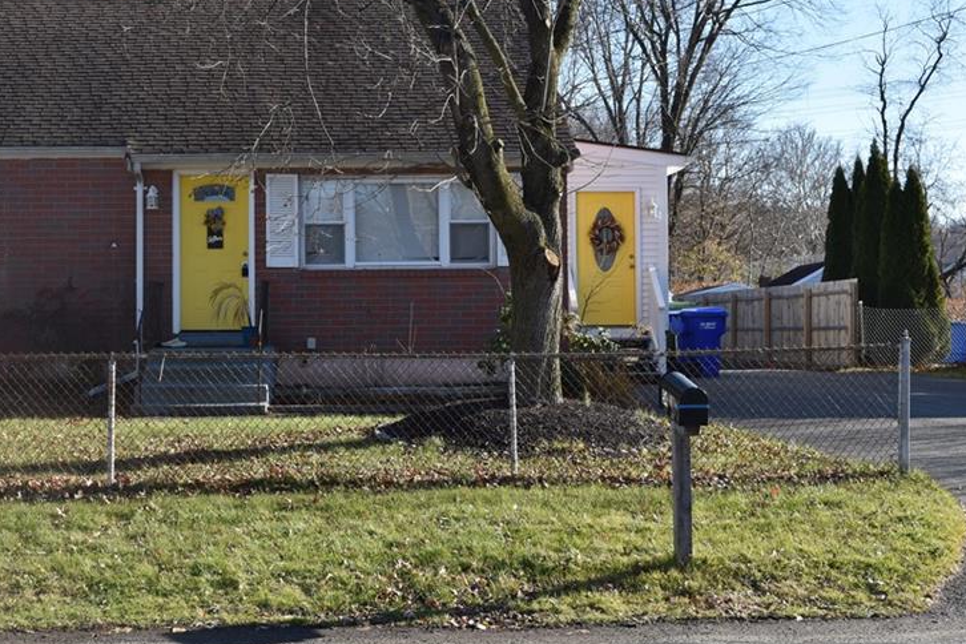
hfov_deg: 35.9
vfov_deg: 24.6
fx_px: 1476
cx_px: 334
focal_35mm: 55
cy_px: 262
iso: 100
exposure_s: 1/200
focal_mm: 26
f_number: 8
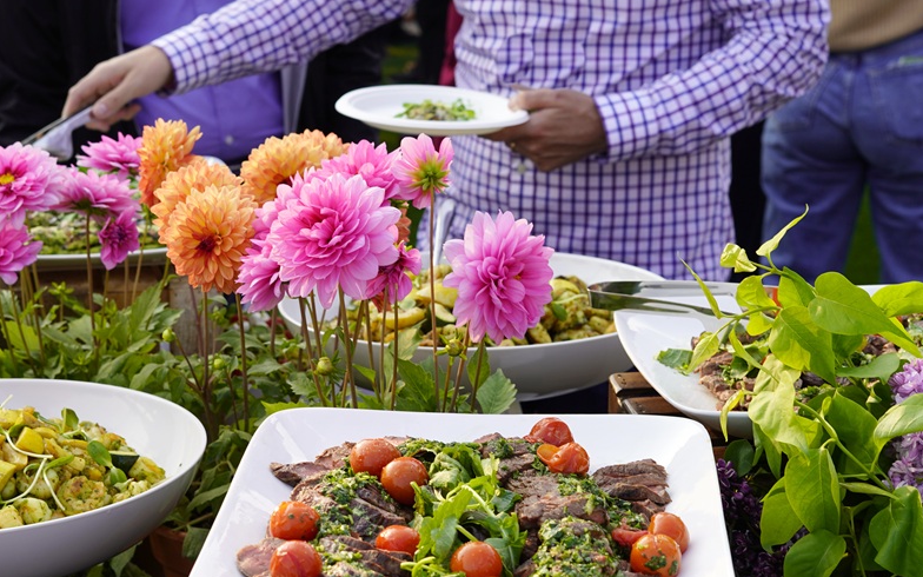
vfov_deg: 16.6
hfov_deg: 26.4
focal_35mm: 78
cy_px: 424
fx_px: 1962
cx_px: 381
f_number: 6.3
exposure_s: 1/100
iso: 100
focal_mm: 50
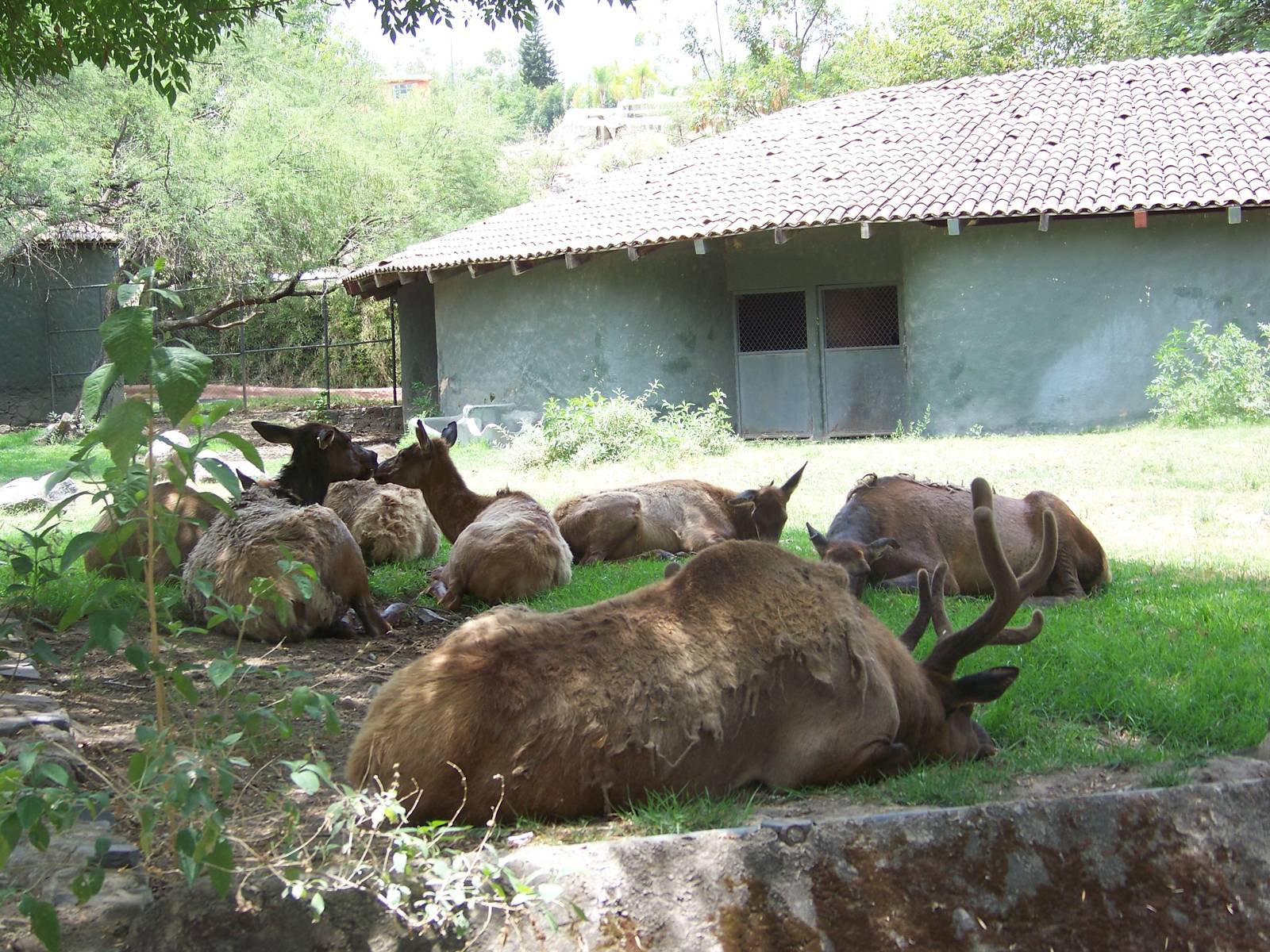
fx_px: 2862
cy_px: 476
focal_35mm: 78
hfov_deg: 25.0
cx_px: 635
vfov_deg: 18.9
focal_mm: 13.2
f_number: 3.2
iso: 64
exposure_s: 1/125
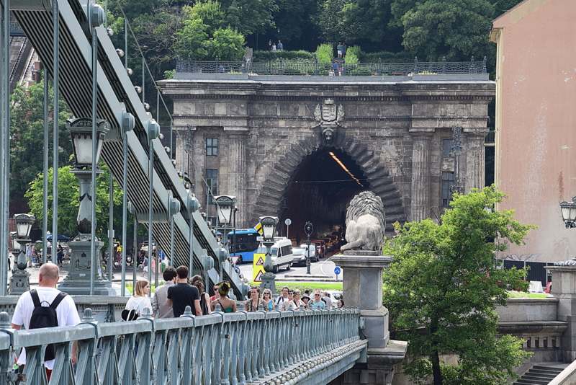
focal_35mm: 135
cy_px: 192
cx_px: 288
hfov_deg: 15.2
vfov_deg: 10.2
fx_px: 2161
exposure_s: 1/250
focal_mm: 90
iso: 400
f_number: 10
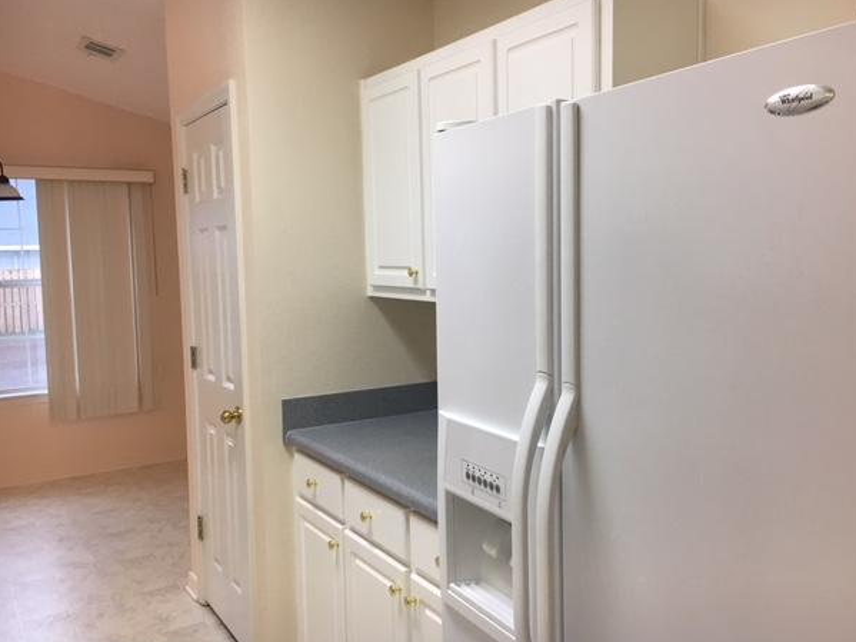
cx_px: 453
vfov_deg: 45.4
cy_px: 313
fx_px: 766
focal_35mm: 31
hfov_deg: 58.3
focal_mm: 4.15
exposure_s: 1/30
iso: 40
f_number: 2.2
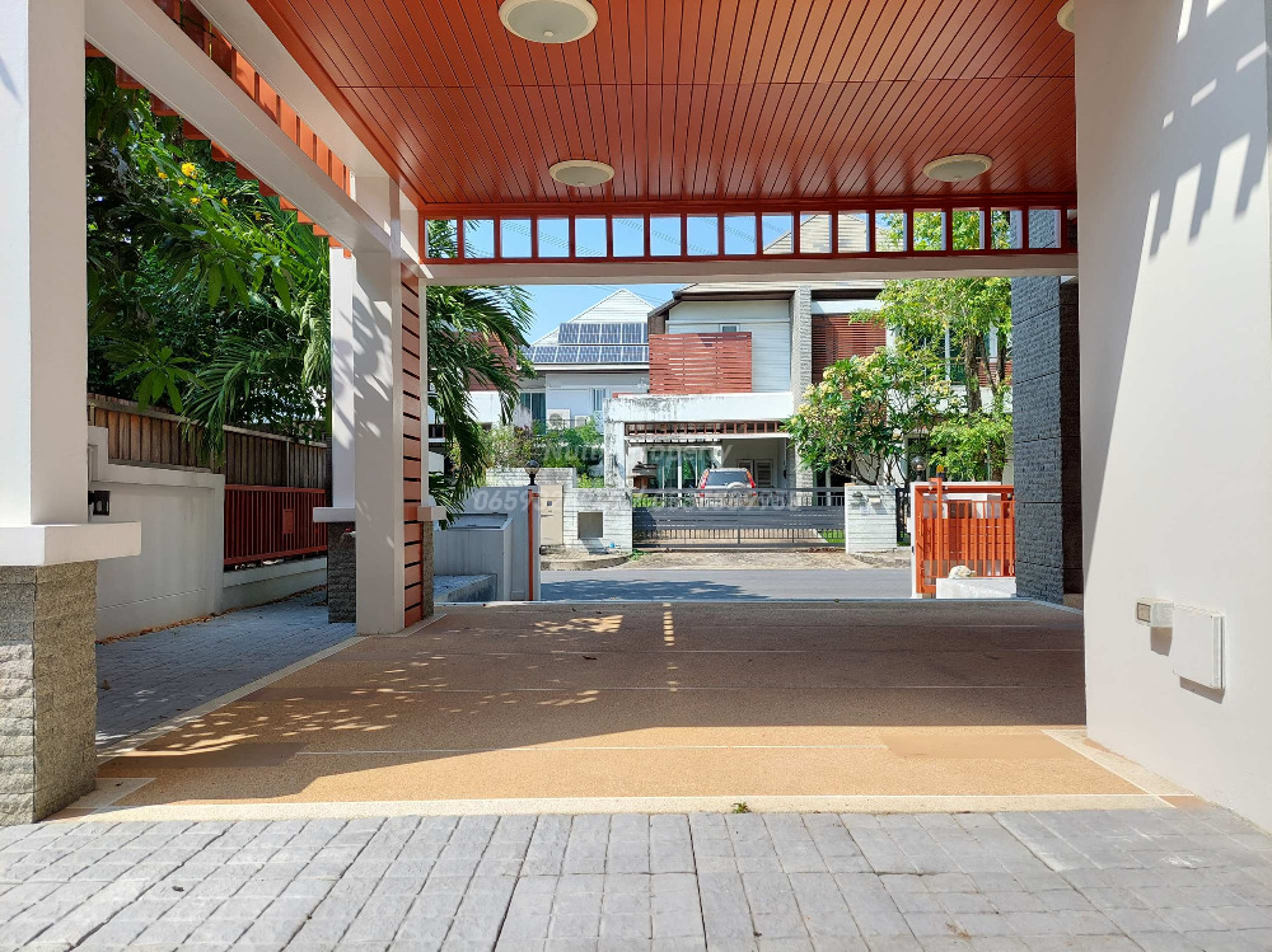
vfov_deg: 54.8
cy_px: 476
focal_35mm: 25
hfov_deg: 69.4
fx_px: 918
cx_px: 636
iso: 40
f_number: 1.8
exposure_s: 1/834
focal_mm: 5.23
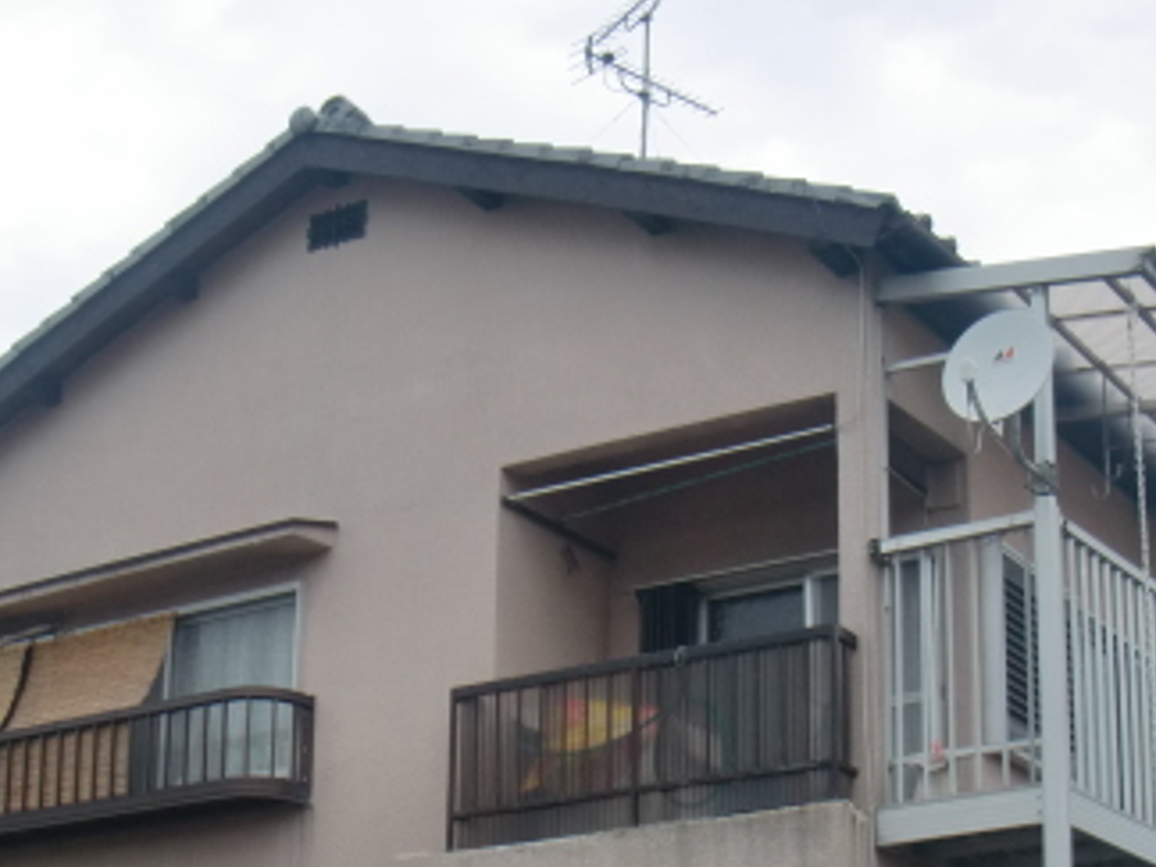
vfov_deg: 19.2
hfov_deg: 26.0
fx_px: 2505
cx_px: 578
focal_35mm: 75
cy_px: 842
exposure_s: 1/250
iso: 64
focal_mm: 6.66
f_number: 3.9
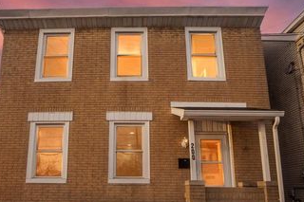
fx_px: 211
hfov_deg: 71.0
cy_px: 146
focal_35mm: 25
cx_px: 126
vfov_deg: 49.6
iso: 100
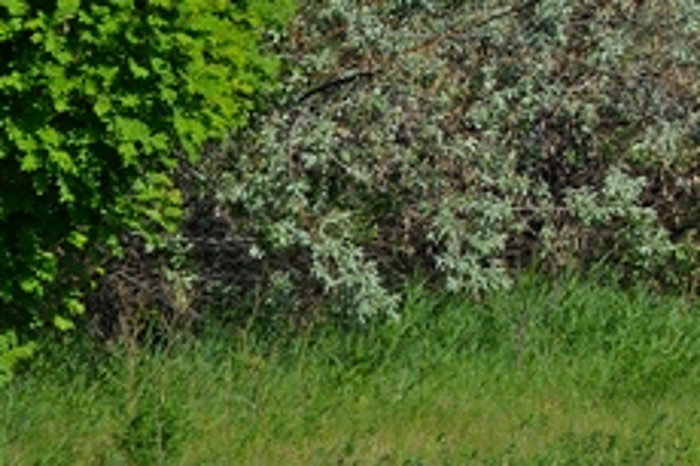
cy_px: -474
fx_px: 5460
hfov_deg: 7.0
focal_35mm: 281
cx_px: 1522
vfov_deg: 4.8
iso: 100
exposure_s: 1/250
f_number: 8
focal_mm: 42
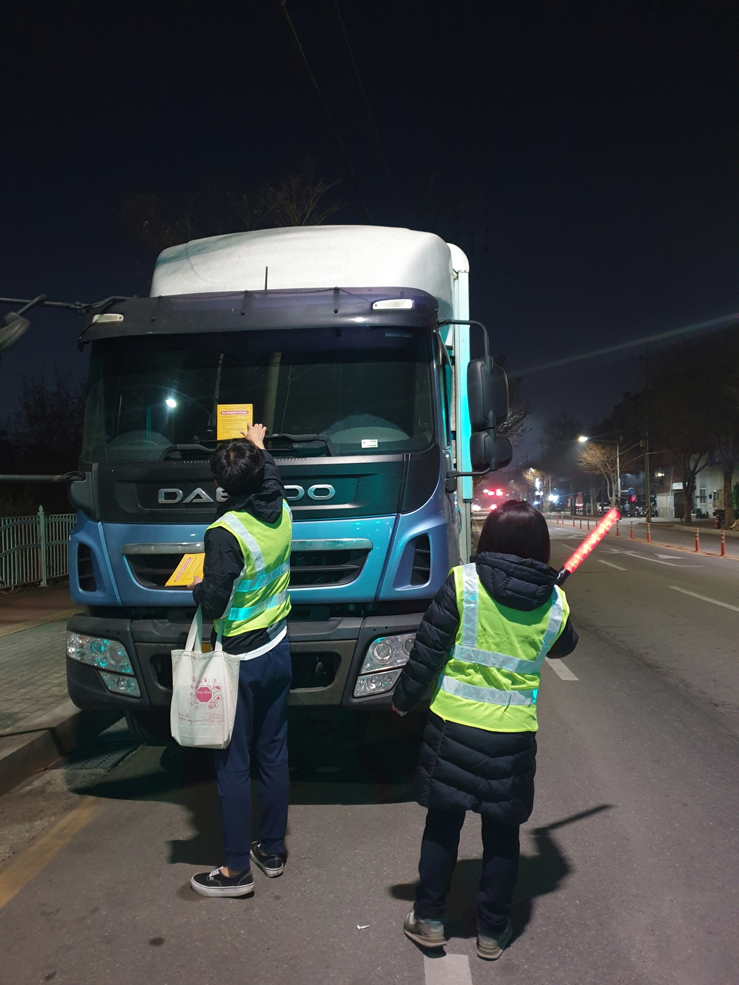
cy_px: 492
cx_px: 370
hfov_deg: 53.1
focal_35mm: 26
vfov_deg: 67.3
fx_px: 740
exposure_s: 1/10
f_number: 1.5
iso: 250
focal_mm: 4.3
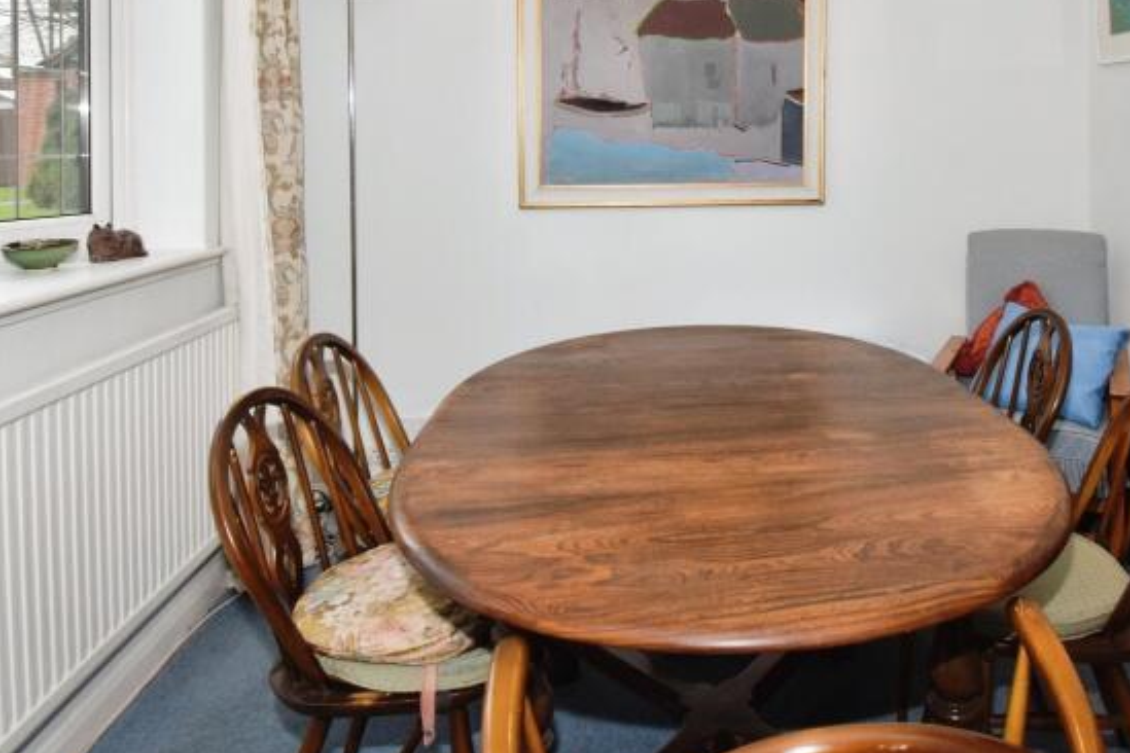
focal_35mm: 28
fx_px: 879
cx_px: 751
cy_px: 131
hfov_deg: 63.8
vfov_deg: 43.8
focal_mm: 10
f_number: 11
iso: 1000
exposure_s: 1/60
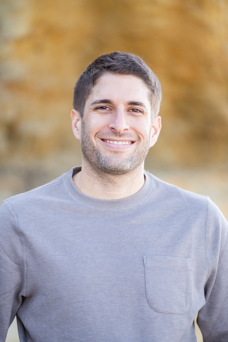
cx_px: 114
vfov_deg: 10.3
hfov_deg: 6.9
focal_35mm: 200
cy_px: 171
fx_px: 1900
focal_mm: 200
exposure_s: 1/500
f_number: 2.8
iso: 250
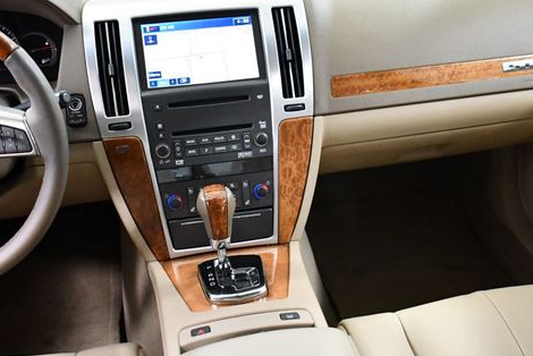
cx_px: 331
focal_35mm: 49
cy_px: 169
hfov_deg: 40.1
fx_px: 726
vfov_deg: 27.6
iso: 3200
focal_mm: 18
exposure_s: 1/100
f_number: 3.5
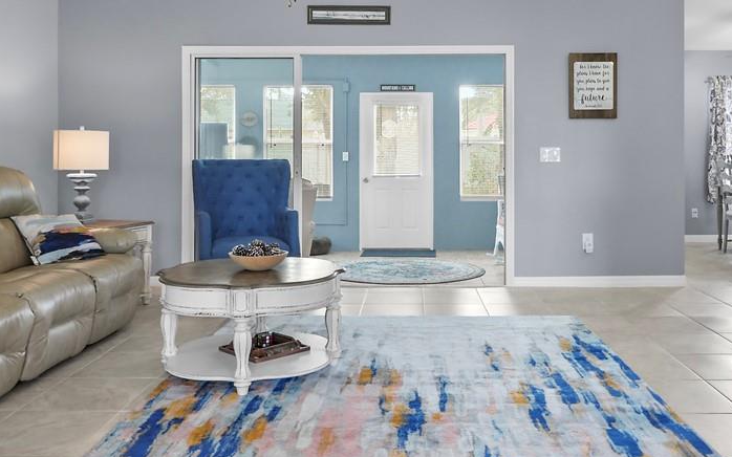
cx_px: 402
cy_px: 159
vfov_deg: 36.9
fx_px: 678
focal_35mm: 34
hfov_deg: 56.6
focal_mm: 7
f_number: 4
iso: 400
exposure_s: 1/13
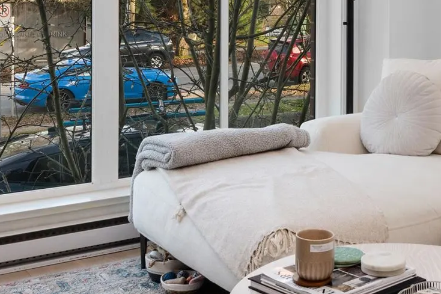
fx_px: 821
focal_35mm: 67
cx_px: 354
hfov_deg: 29.4
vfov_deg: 19.7
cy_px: 5
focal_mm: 16
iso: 200
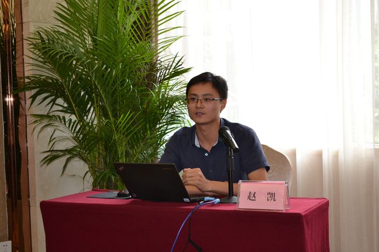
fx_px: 631
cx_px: 190
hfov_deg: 33.4
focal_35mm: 60
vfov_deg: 22.6
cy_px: 126
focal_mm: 40
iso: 500
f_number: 5.3
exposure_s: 1/60
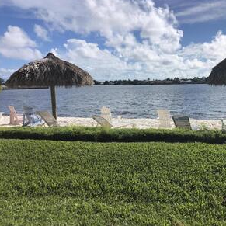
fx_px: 251
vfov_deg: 48.4
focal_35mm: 34
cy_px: 110
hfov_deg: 47.6
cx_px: 153
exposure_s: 1/4367
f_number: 1.8
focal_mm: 4
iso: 20
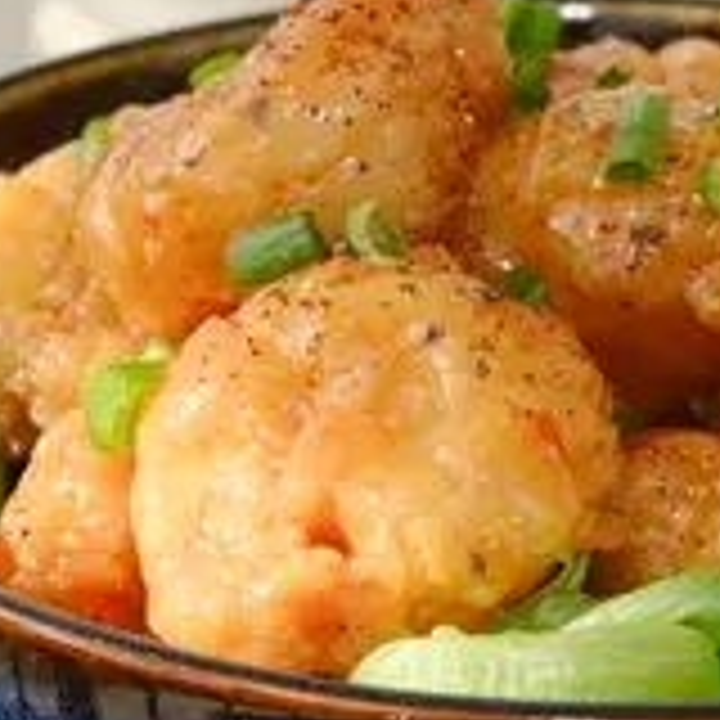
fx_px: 7507
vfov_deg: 5.5
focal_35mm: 319
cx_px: 549
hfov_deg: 5.5
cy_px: 475
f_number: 11
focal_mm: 80
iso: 320
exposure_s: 1/120
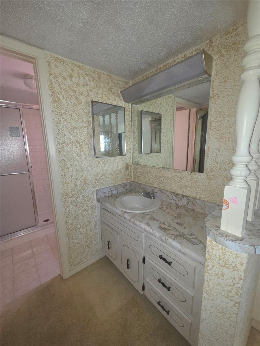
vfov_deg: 106.2
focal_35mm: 13
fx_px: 130
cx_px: 130
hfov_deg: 89.9
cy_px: 173
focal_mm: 2.2
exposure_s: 1/60.2
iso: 160
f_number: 2.2
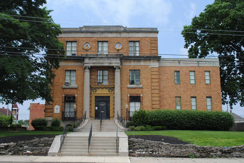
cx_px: 122
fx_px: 265
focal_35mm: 39
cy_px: 82
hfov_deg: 49.5
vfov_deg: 34.3
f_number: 7.1
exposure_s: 1/200
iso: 100
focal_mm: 26
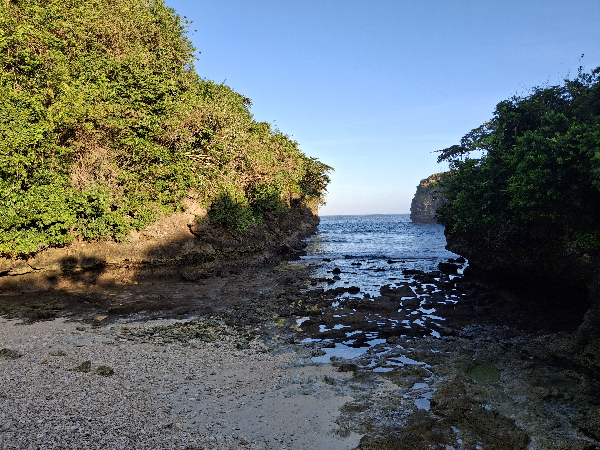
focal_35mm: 25
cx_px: 300
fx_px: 433
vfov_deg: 54.9
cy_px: 225
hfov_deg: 69.4
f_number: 1.8
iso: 32
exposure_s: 1/866
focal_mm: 4.69
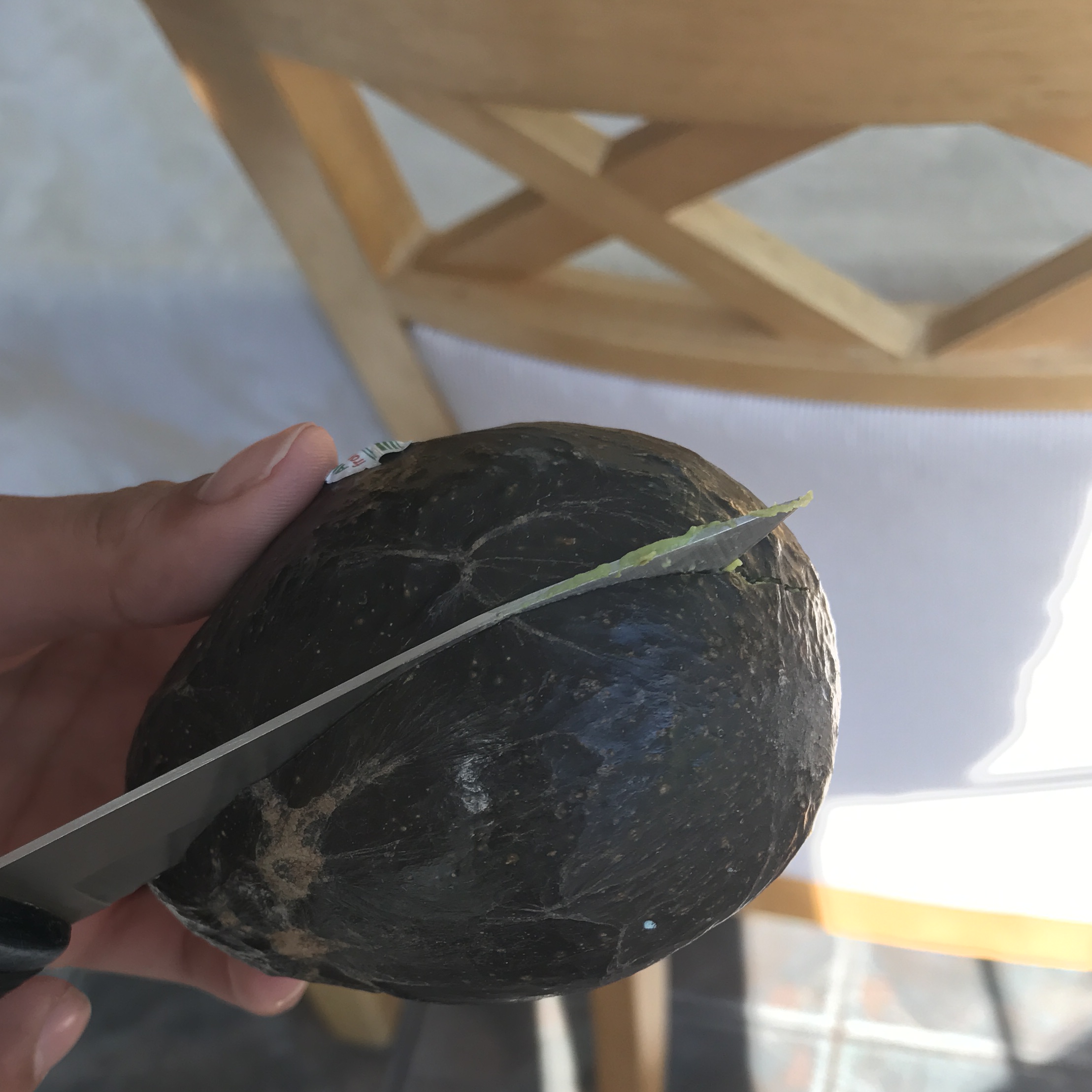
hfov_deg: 37.2
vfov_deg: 36.7
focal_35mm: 45
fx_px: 1606
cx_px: 374
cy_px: 819
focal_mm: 3.99
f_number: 1.8
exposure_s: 1/136
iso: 20
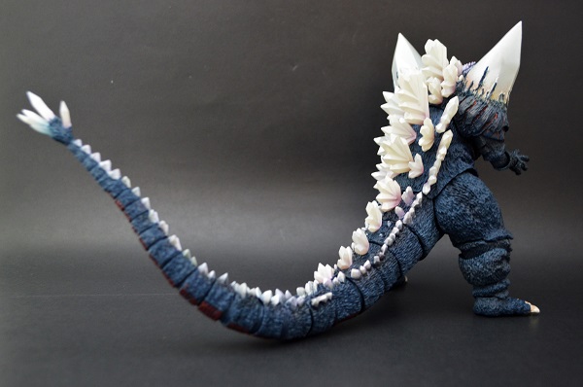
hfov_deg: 45.0
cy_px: 194
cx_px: 292
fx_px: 703
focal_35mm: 44
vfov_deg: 30.7
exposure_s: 1/5
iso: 800
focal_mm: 29
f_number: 4.5
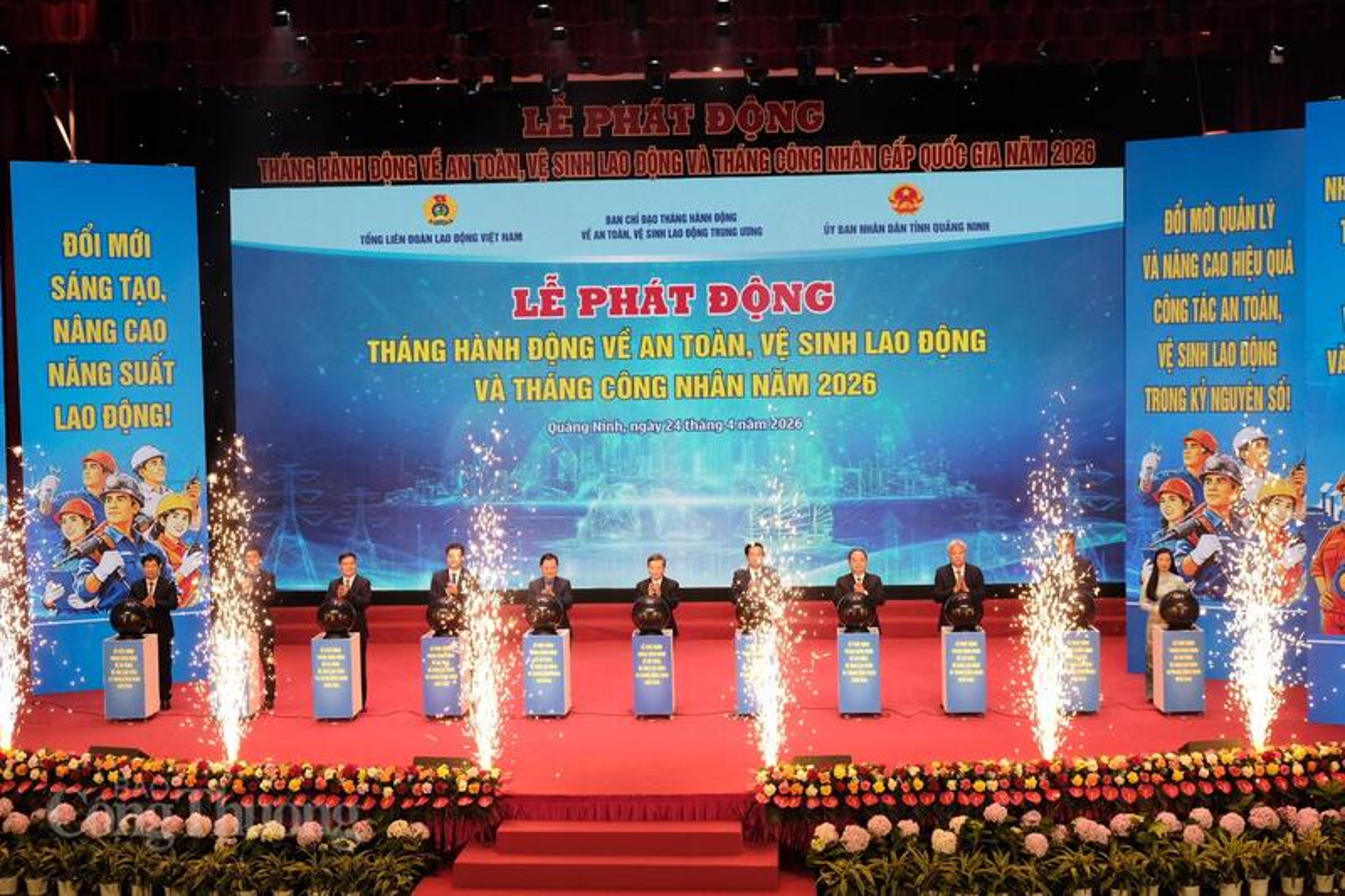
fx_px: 1606
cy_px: 448
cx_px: 672
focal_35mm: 43
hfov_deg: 45.4
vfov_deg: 31.2
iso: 800
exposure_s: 1/125
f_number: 5.6
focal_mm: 28.9
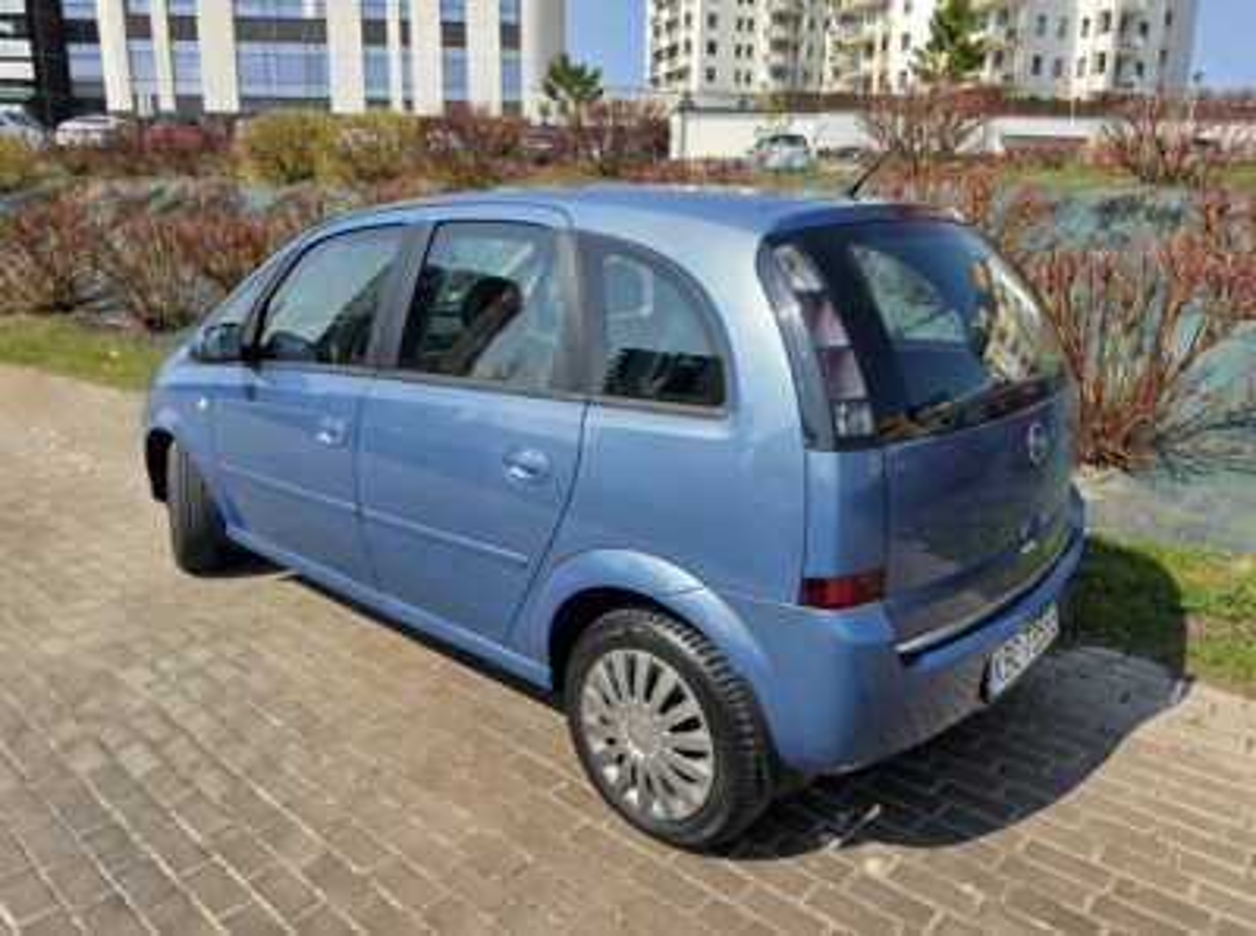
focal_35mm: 23
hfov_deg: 74.1
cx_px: 628
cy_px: 468
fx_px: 833
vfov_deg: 58.7
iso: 64
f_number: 1.4
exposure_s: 1/10000
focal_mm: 6.5
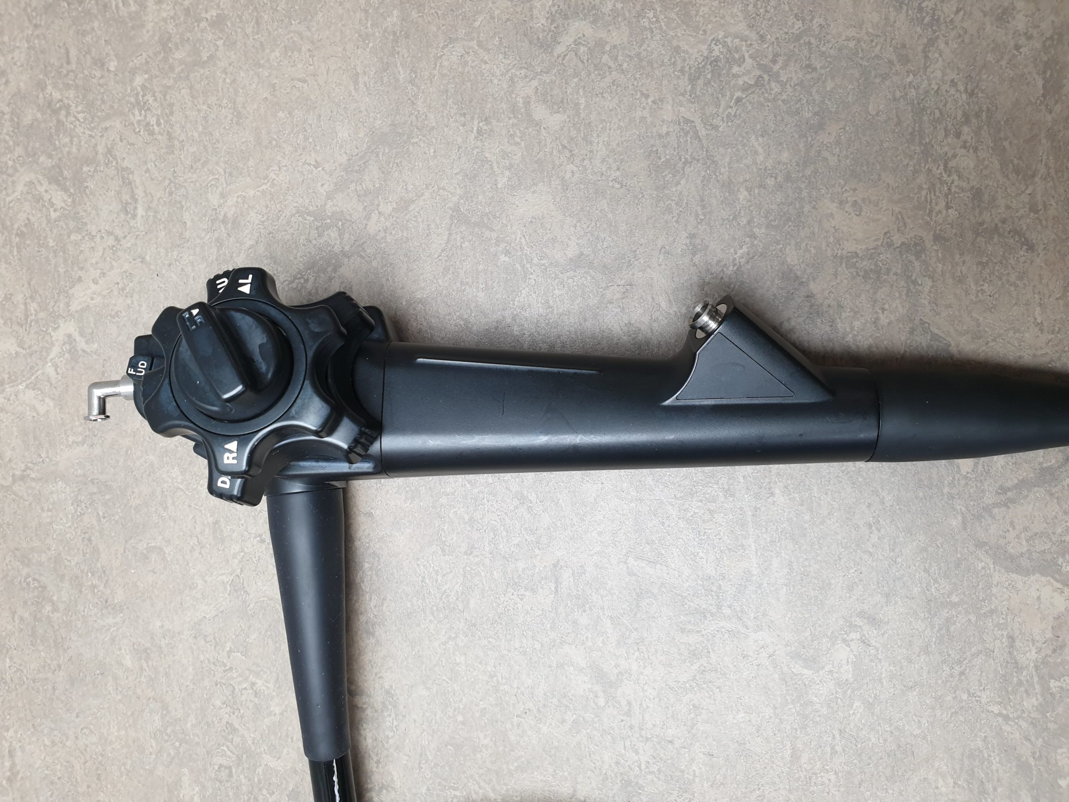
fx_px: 803
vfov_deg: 53.1
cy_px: 401
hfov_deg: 67.3
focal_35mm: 26
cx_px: 534
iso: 100
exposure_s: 1/50
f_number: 2.4
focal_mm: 4.3
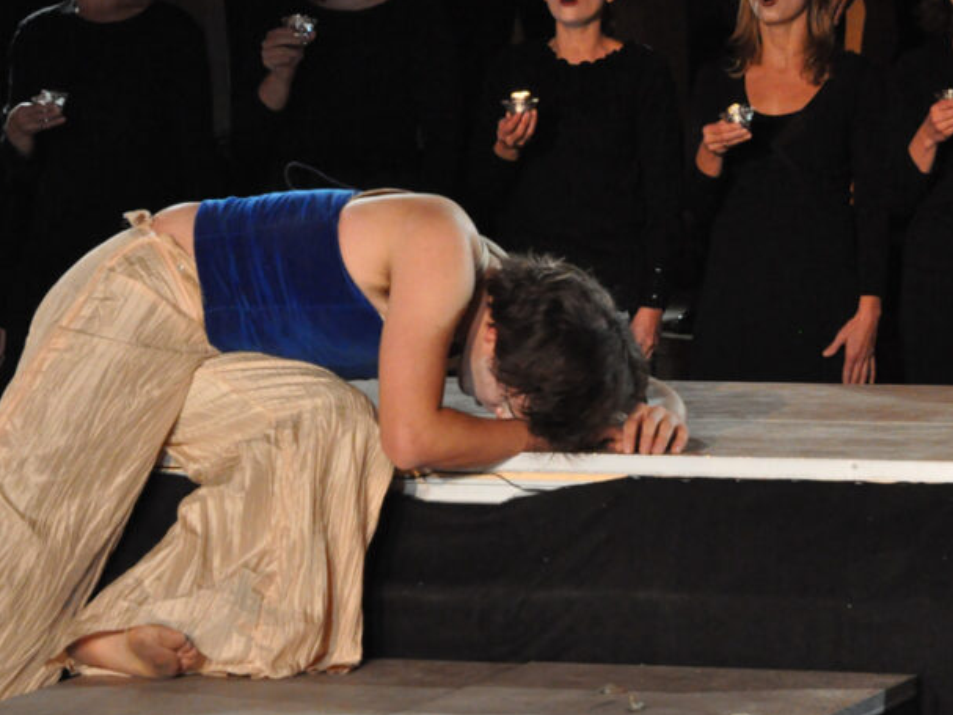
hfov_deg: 9.1
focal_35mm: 218
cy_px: 243
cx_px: 496
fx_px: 5996
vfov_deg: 6.8
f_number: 5.6
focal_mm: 85
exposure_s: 1/30
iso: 3200
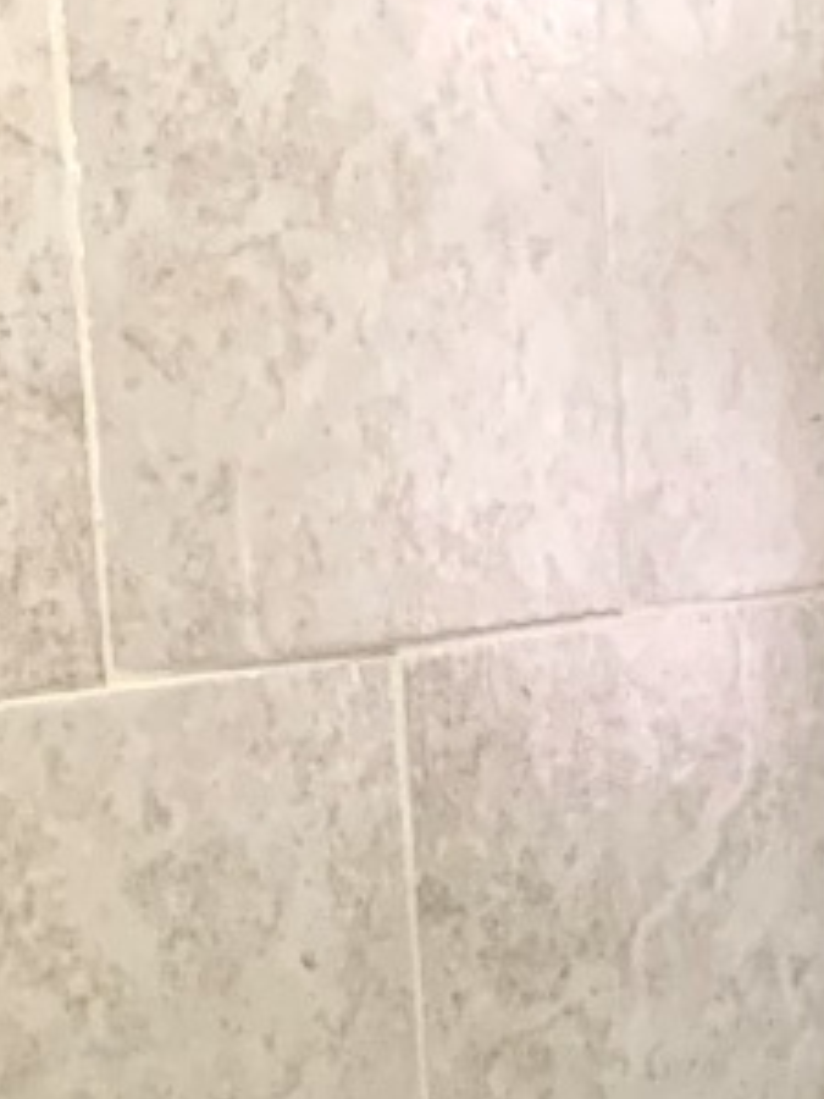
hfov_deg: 10.5
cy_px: 1396
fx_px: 4475
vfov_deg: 13.5
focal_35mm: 141
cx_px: 513
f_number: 1.8
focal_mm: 4.25
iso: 250
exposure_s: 1/40
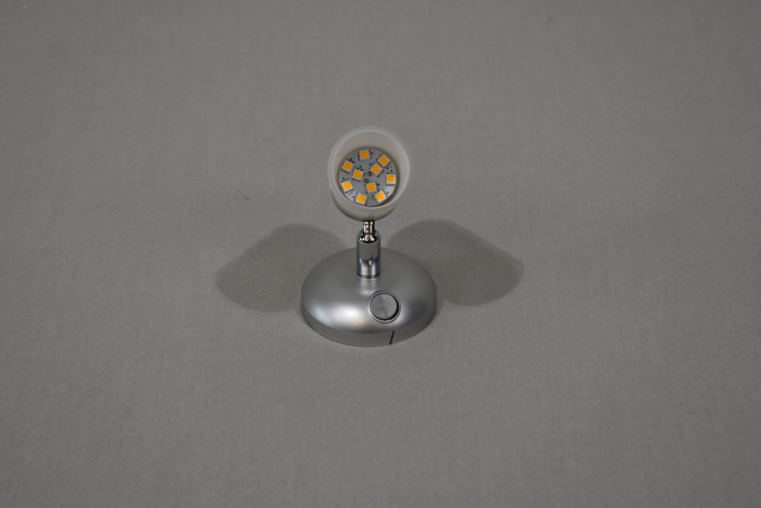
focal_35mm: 82
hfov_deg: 24.6
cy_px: 254
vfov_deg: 16.6
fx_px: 1744
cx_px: 380
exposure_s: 1/125
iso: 280
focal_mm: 55
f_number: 5.6
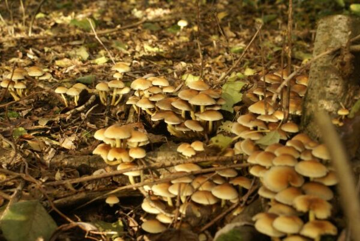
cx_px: 180
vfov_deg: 20.2
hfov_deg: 29.8
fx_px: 675
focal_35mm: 68
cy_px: 120
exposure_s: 1/50
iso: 400
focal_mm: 45
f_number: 5.6
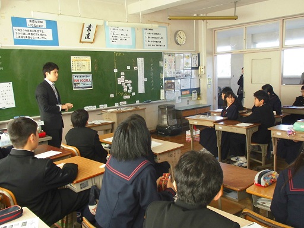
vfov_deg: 45.4
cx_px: 152
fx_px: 272
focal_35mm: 31
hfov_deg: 58.4
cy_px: 114
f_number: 3.3
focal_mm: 5.47
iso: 250
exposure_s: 1/125
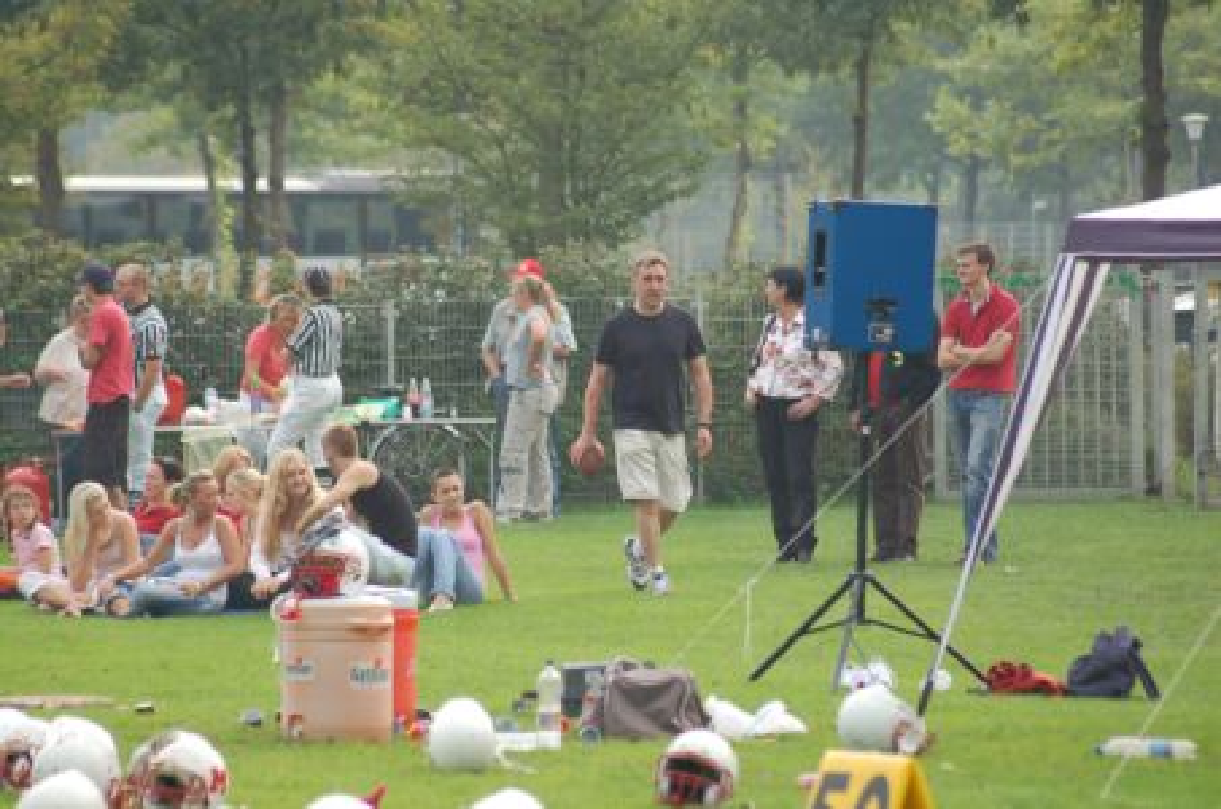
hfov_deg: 8.1
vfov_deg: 5.4
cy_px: 404
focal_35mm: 255
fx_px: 8630
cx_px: 610
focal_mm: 170
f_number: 4.8
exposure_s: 1/500
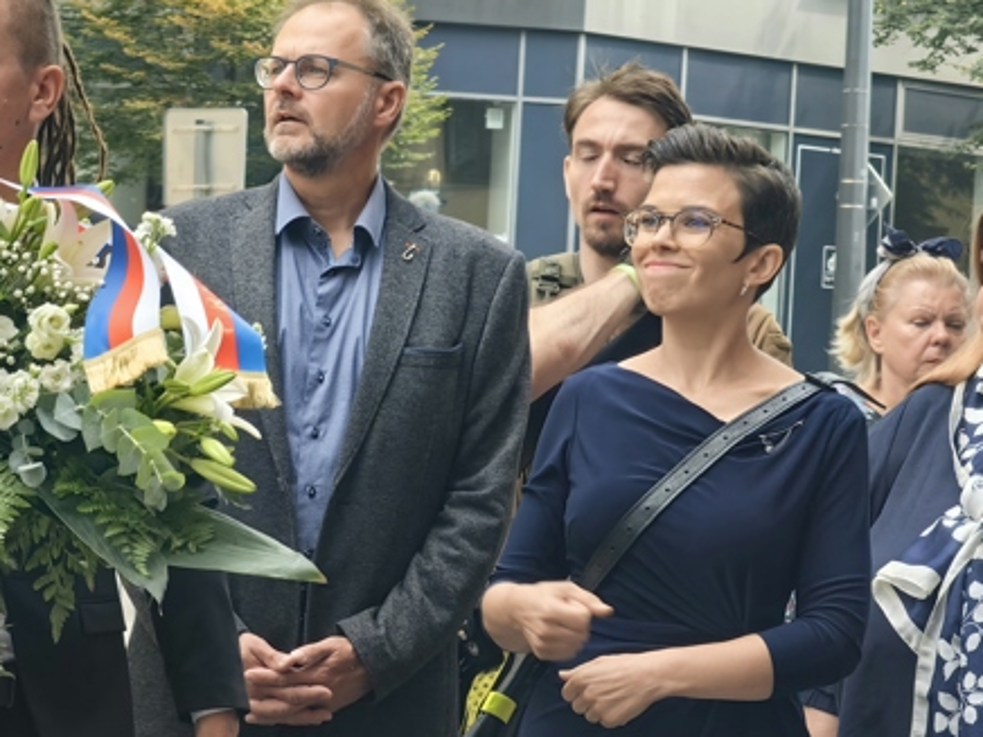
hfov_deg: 11.3
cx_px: 322
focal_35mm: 174
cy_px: 454
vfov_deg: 8.5
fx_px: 4941
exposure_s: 1/117
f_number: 3.5
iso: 50
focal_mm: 16.85
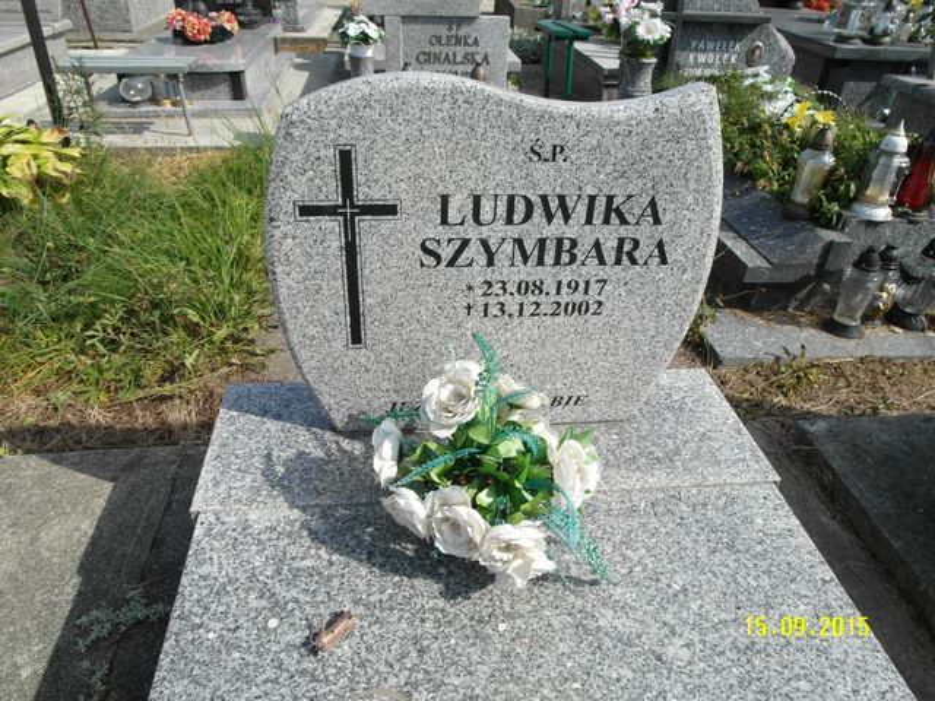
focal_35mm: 24
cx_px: 468
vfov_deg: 56.8
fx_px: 648
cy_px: 350
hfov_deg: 71.6
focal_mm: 5.2
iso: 80
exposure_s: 1/500
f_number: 4.4
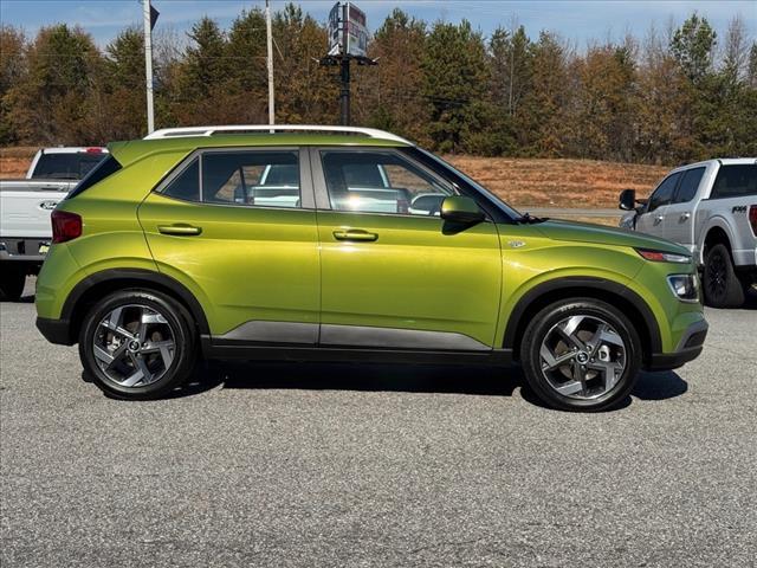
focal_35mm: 48
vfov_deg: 30.3
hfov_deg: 39.7
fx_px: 1050
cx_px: 378
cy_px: 284
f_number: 1.78
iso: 64
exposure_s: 1/6410
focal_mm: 6.76
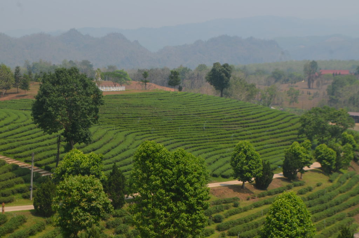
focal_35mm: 75
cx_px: 180
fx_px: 746
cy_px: 119
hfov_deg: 27.0
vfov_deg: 18.1
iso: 100
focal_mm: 50
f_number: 8
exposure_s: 1/250
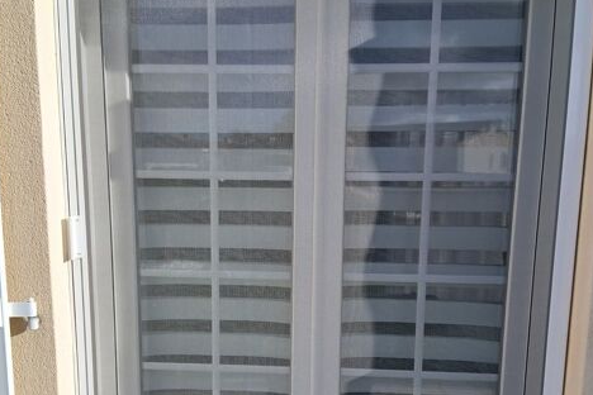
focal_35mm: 37
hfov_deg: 51.9
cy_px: 276
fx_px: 609
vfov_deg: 35.4
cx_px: 294
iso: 20
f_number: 1.8
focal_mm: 3.98
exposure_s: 1/383
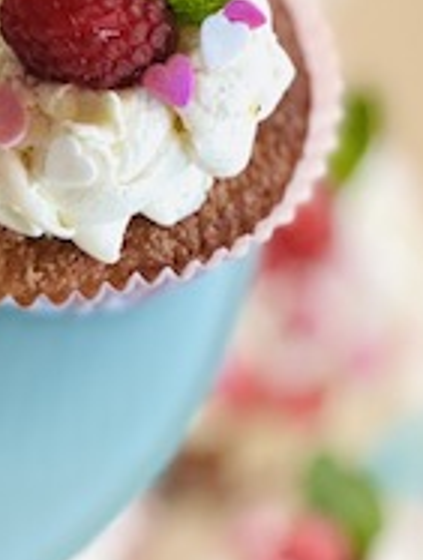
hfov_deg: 5.4
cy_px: 241
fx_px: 4449
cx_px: -273
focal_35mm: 274
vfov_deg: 7.2
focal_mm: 9
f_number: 2.8
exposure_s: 1/33
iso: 125
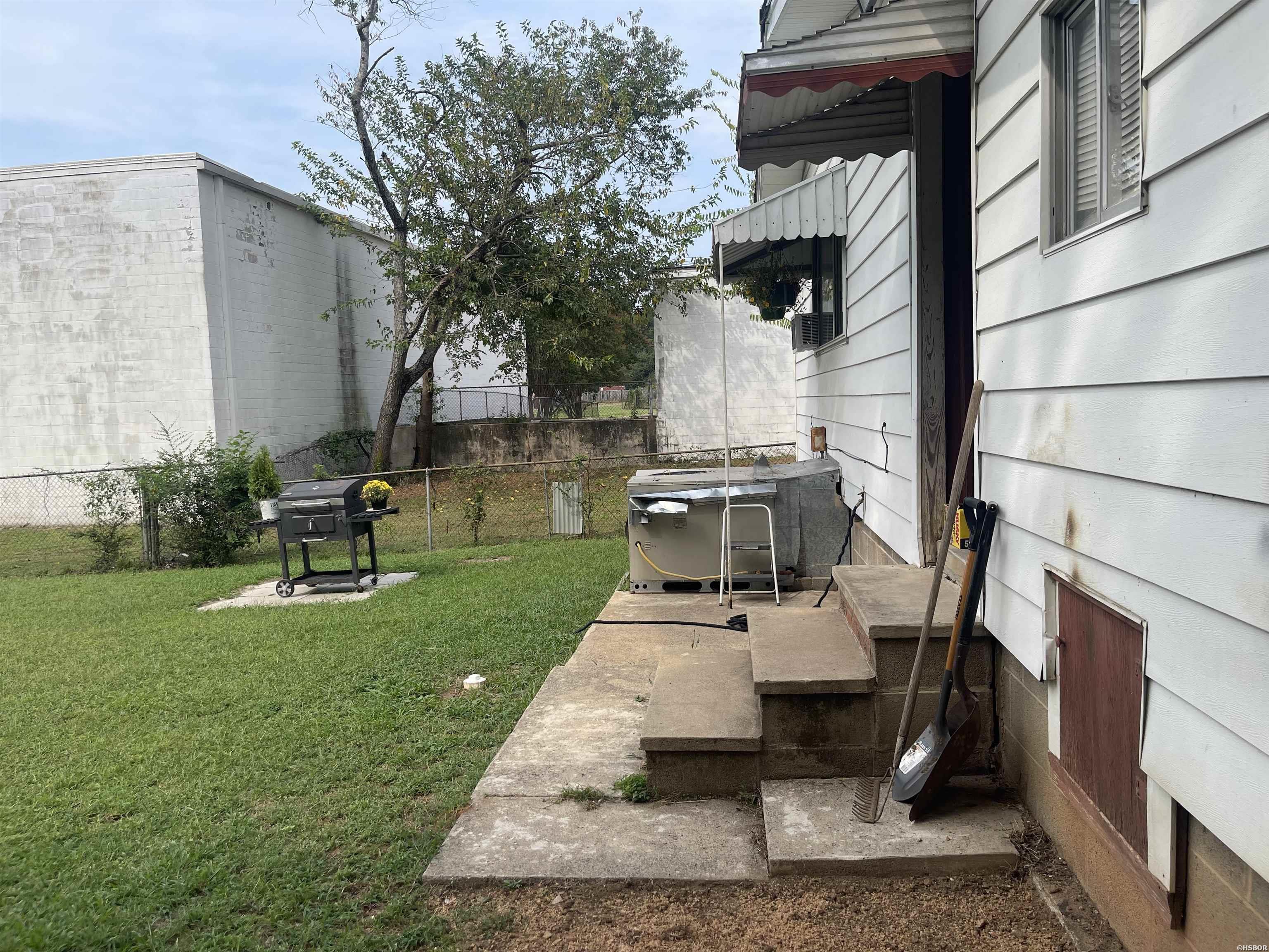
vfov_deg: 54.9
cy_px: 476
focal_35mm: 25
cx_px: 634
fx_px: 916
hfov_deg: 69.4
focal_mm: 5.1
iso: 32
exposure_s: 1/1883
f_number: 1.6
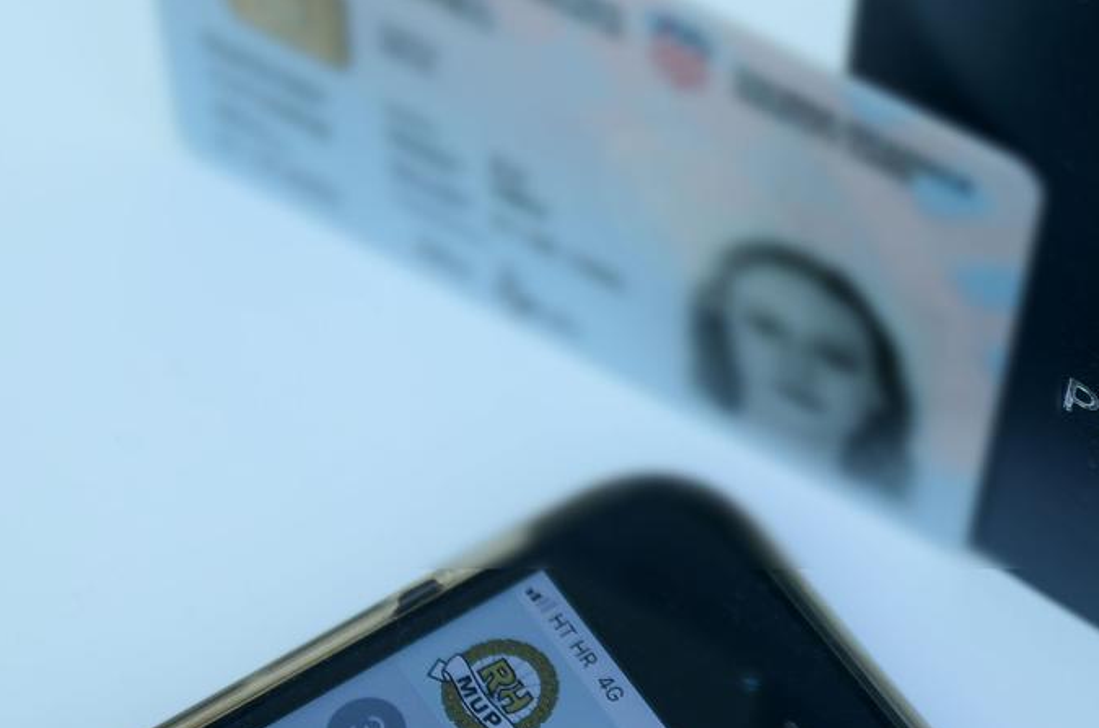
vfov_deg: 16.4
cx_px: 931
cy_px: 309
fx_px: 2528
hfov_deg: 24.0
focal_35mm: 83
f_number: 4
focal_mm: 35
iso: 400
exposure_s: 1/200
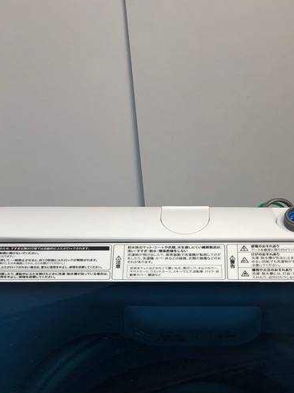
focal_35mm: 61
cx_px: 189
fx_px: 691
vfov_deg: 29.0
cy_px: 421
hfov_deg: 23.9
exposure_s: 1/122
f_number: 1.8
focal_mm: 4
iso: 20
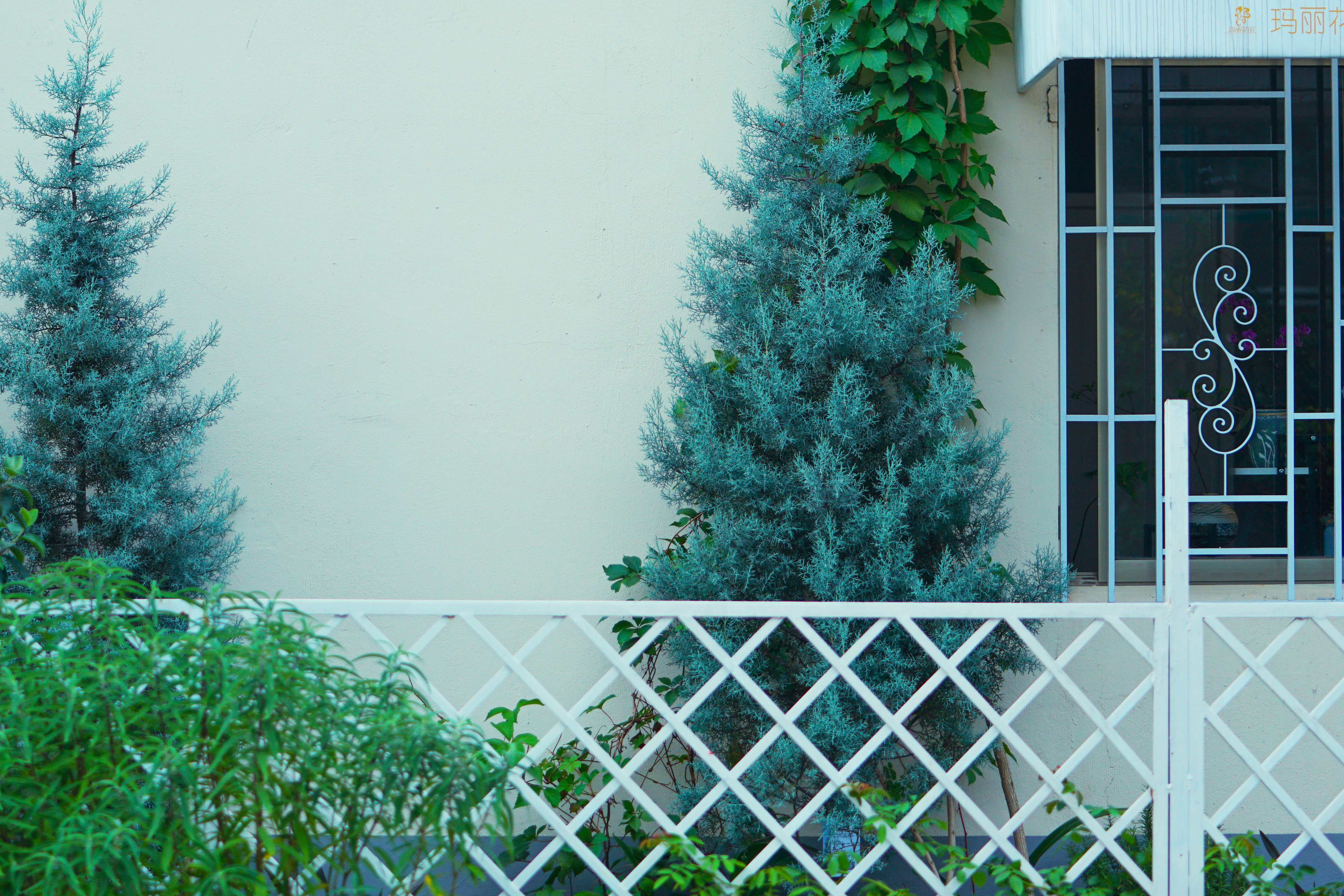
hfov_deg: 16.9
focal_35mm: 121
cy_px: 282
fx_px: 4518
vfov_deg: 11.3
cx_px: 490
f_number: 2.8
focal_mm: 70
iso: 80
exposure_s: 1/160
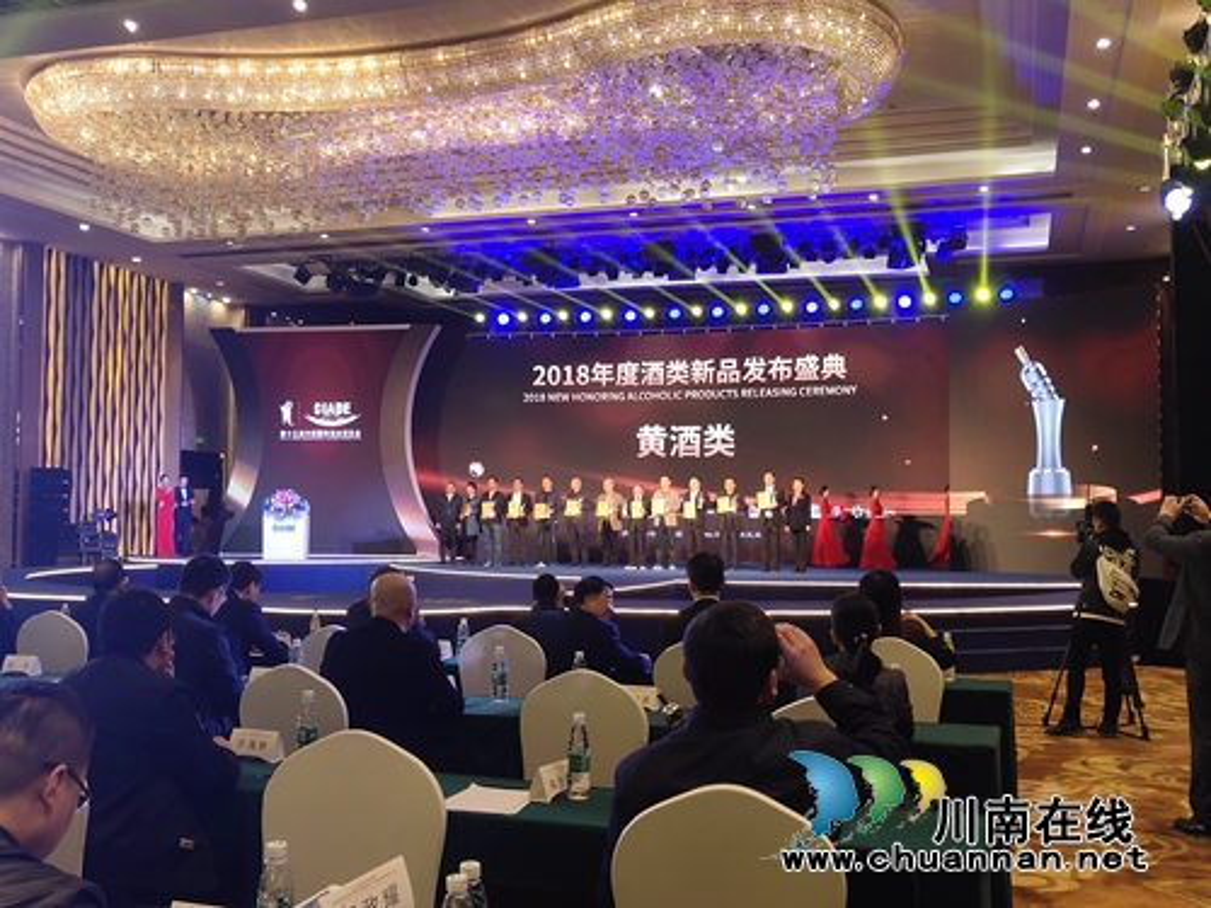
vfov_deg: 36.0
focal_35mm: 40
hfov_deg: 46.8
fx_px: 1399
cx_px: 606
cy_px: 454
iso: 214
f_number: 1.8
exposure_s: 1/100
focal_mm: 4.27
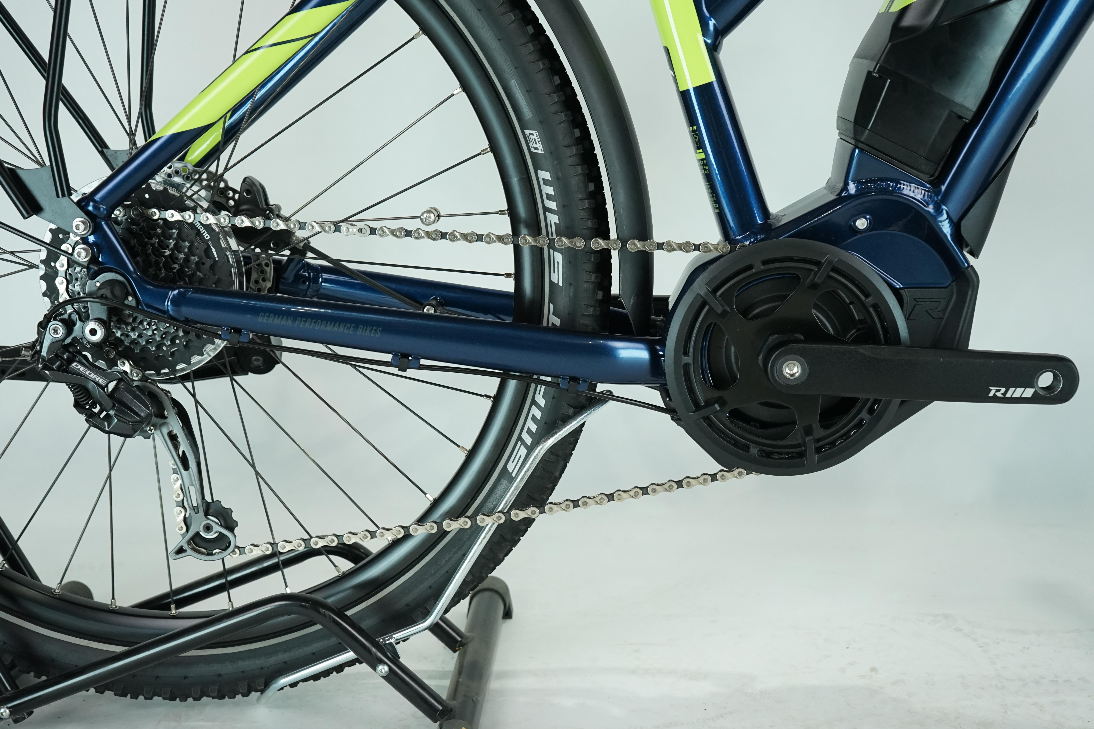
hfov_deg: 44.5
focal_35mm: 44
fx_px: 1337
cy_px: 370
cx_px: 551
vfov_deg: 30.5
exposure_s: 1/200
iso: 1600
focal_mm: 43
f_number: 5.6
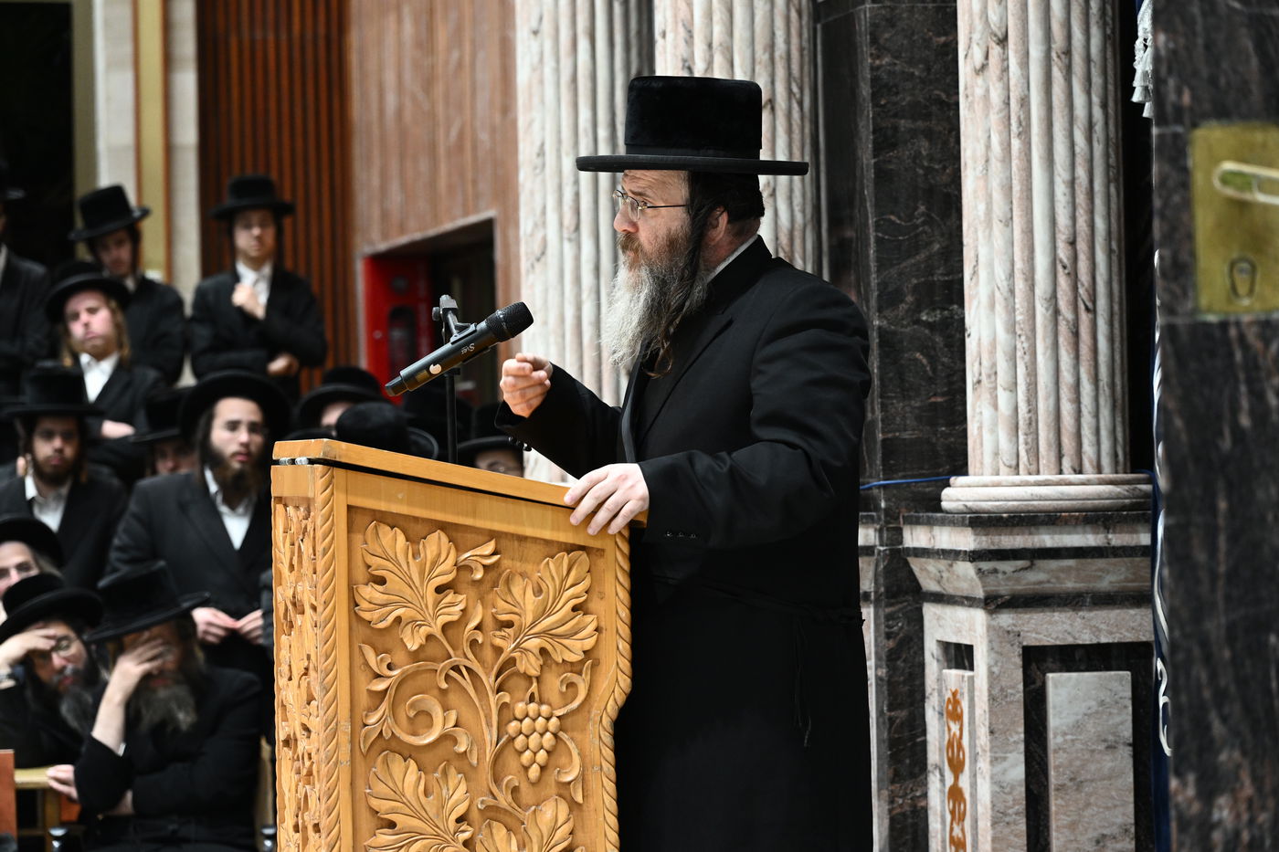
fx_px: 4263
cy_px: 426
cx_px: 640
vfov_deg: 11.4
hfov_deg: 17.1
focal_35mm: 120
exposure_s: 1/100
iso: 3200
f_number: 5
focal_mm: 120
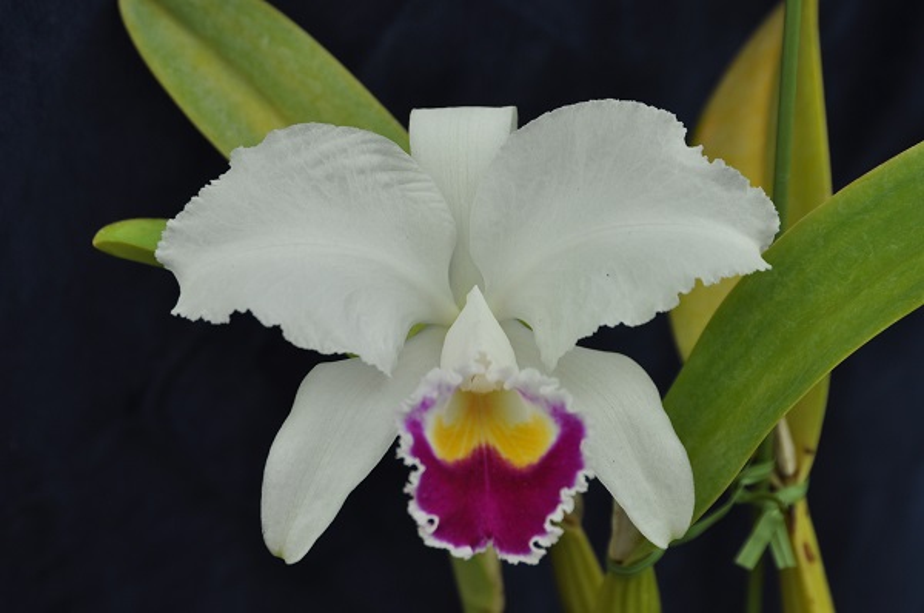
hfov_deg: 16.1
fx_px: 3267
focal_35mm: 128
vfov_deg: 10.7
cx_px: 462
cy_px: 306
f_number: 8
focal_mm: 85
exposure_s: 1/125
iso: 220
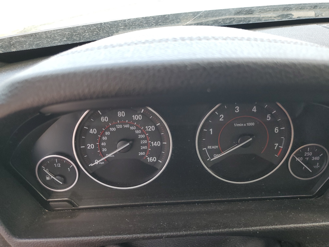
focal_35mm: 26
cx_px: 164
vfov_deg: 53.1
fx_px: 247
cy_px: 124
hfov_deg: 67.3
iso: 66
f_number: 1.5
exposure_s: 1/100
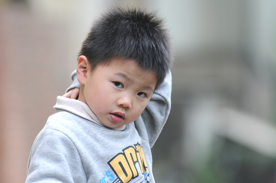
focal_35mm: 510
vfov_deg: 2.7
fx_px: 3906
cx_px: 138
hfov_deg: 4.0
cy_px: 92
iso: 200
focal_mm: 340
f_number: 5.6
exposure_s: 1/160
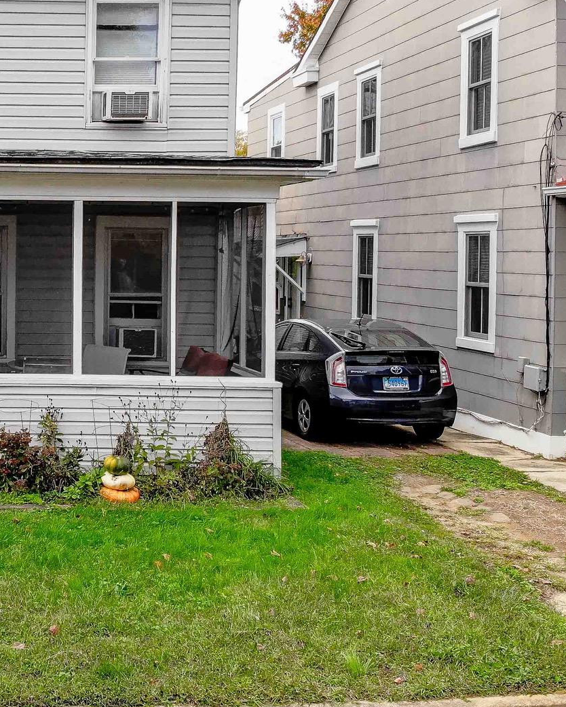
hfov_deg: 30.1
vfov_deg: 40.1
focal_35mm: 46
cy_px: 269
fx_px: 963
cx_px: -23
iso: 100
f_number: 2.8
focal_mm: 4.5
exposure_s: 1/345
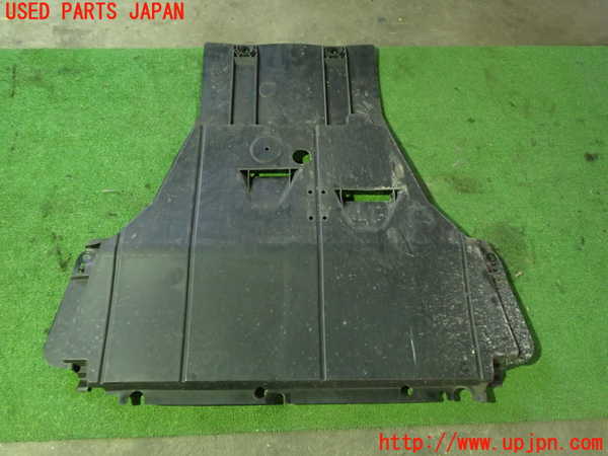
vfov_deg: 46.8
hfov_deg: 60.0
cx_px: 304
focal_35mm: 30
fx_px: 527
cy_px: 228
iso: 640
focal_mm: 5.4
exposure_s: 1/30
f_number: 2.3
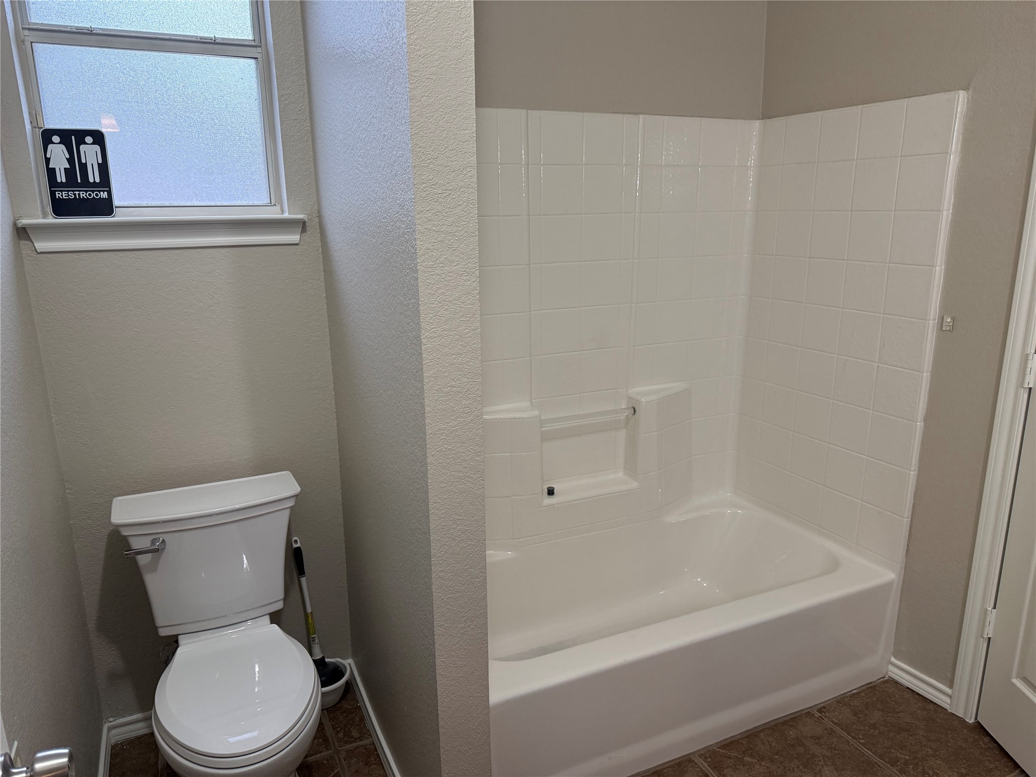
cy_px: 388
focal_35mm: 24
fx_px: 718
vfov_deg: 56.8
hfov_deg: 71.6
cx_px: 518
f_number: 1.78
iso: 250
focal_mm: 6.76
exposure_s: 1/120
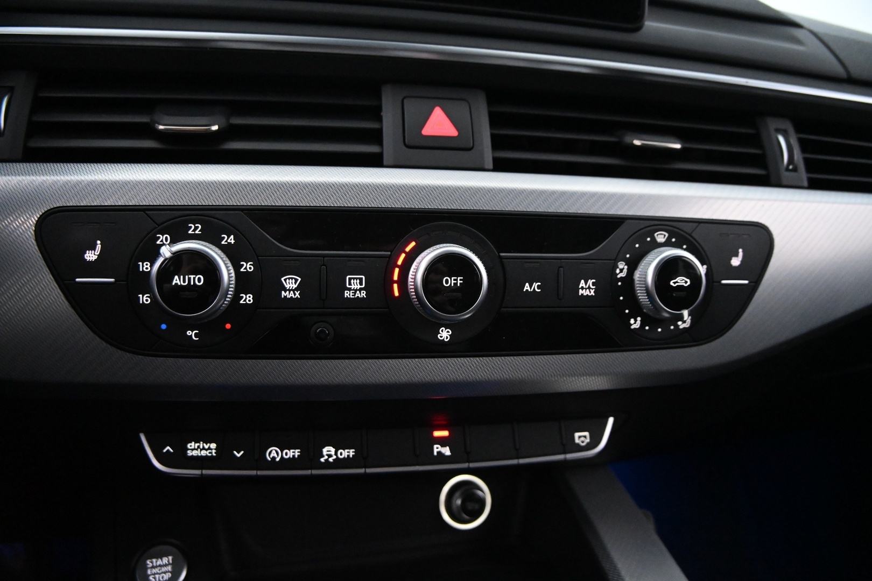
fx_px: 1817
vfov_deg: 18.2
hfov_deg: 27.0
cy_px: 290
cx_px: 436
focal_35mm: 75
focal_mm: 50
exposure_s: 1/80
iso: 6400
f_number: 6.3
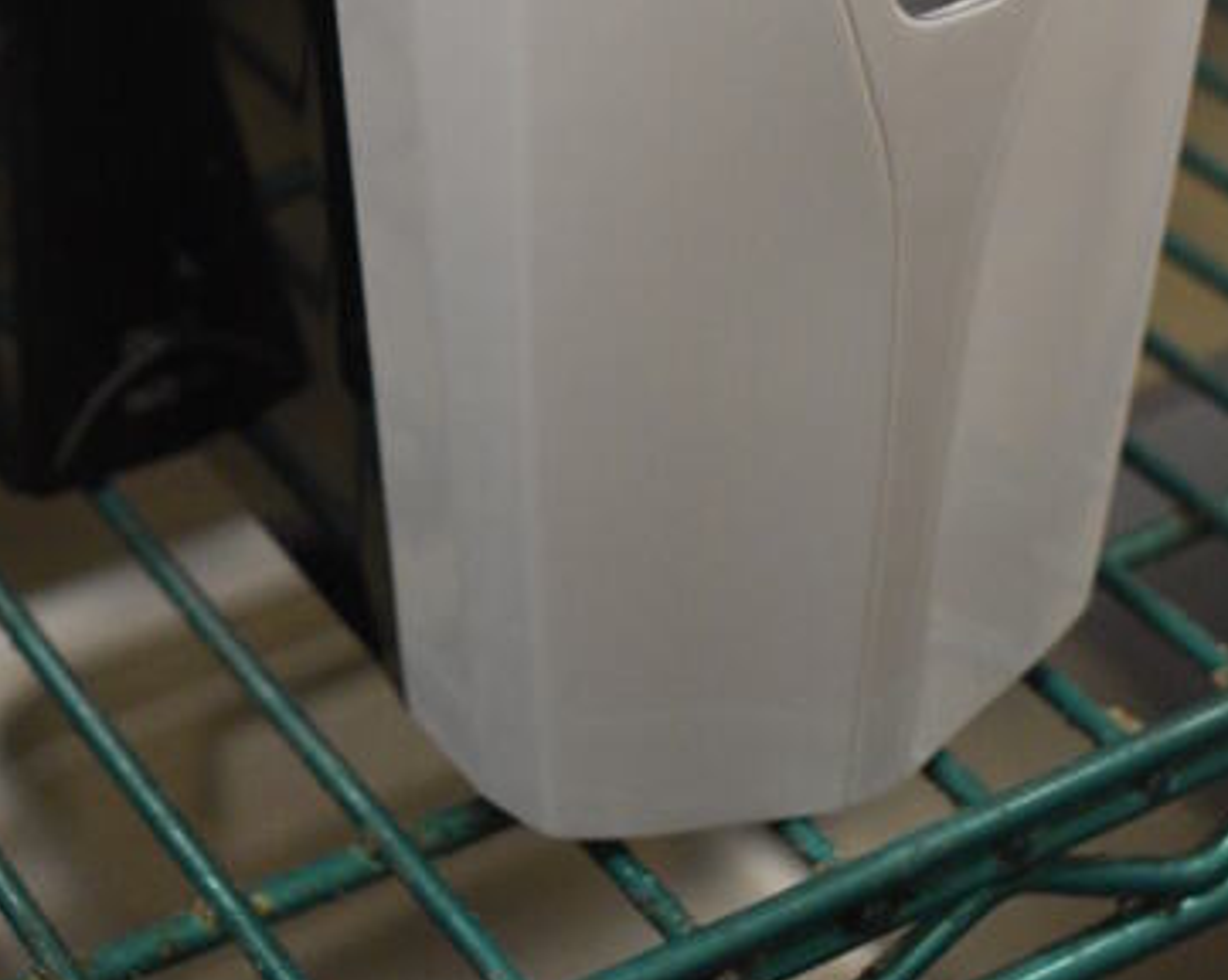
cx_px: 374
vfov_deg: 16.3
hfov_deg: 21.4
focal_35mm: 89
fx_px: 3238
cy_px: -308
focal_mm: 25
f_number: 4
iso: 2000
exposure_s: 1/125
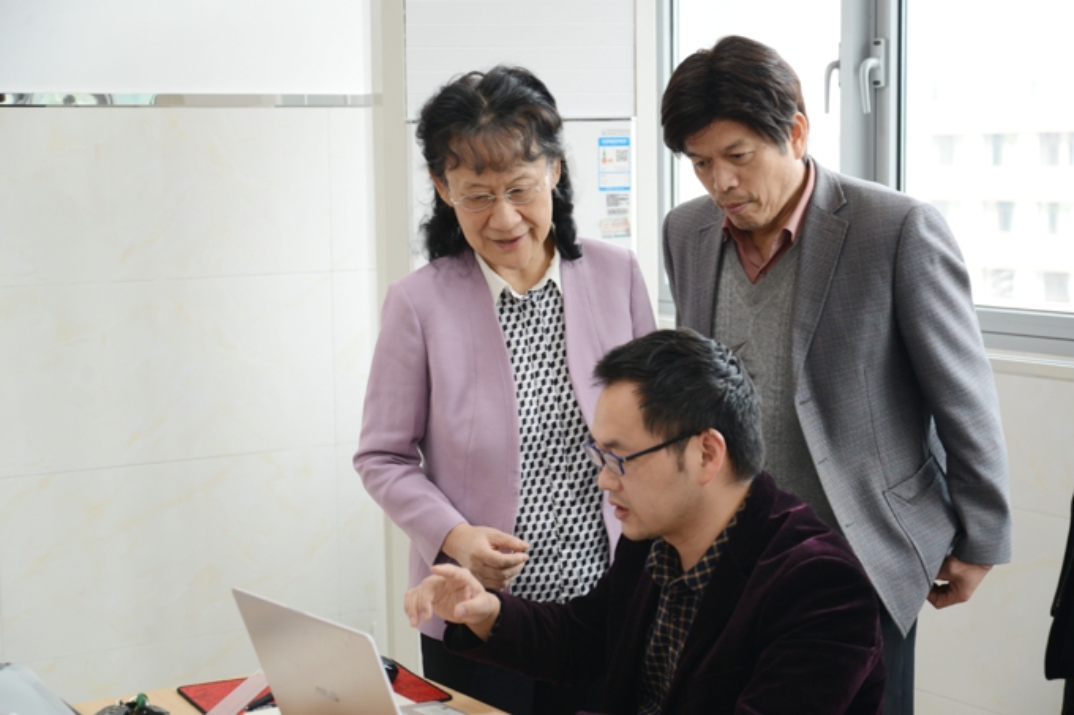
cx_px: 537
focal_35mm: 68
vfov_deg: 20.0
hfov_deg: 29.7
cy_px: 358
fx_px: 2028
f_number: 4.5
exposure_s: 1/80
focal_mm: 68
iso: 900
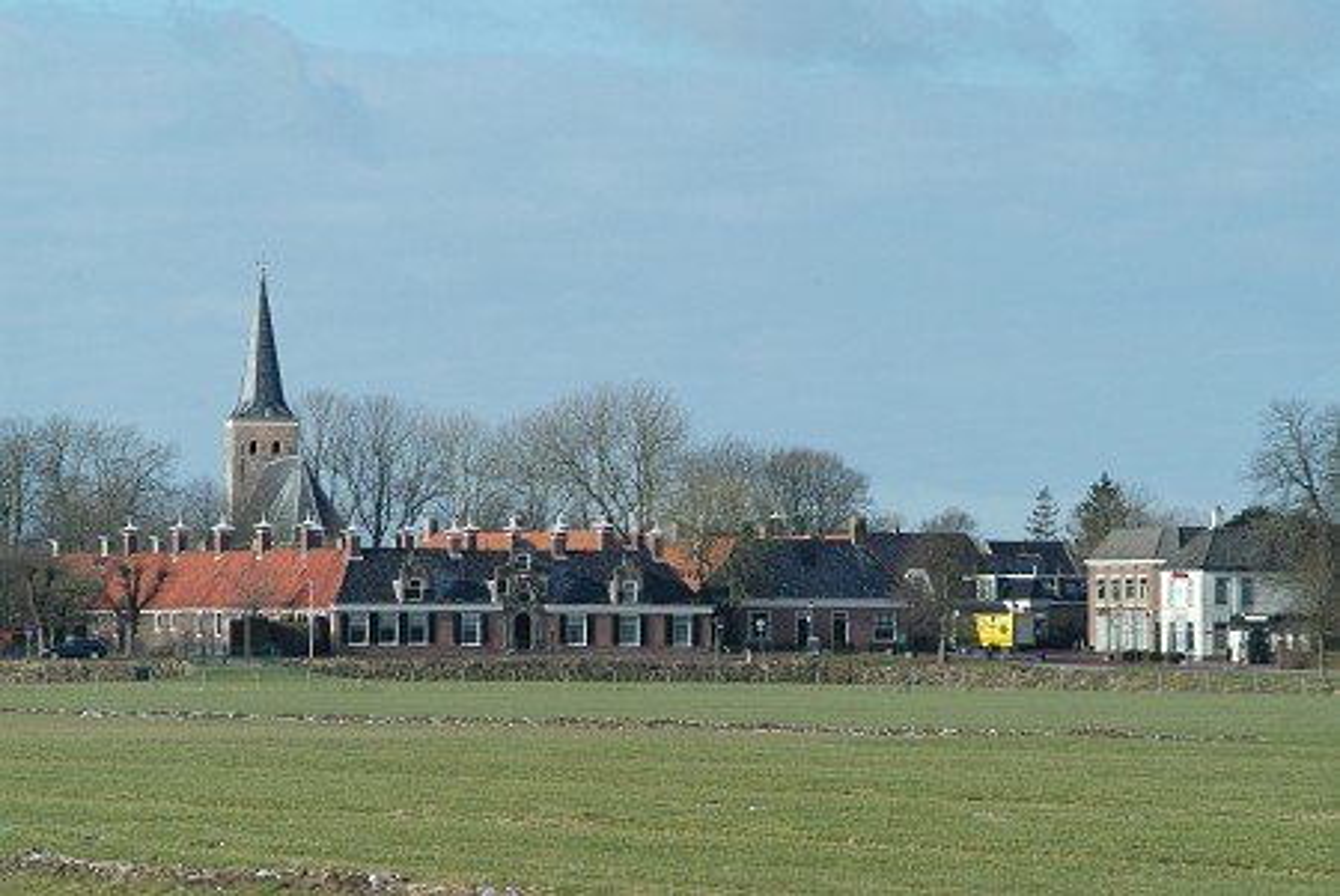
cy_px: 448
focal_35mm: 203
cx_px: 670
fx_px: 7563
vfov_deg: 6.8
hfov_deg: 10.1
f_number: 6.7
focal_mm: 135
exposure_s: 1/1000
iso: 400
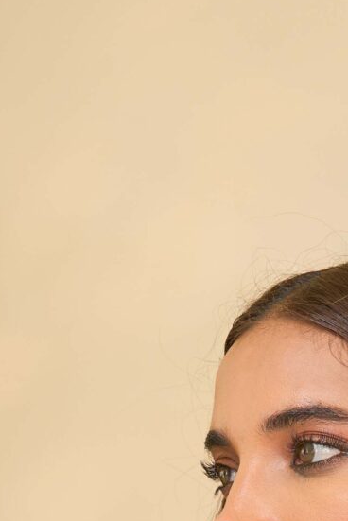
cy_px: 774
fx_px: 3765
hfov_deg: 5.3
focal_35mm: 260
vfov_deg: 7.8
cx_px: 331
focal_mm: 56
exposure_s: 1/80
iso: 200
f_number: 5.6
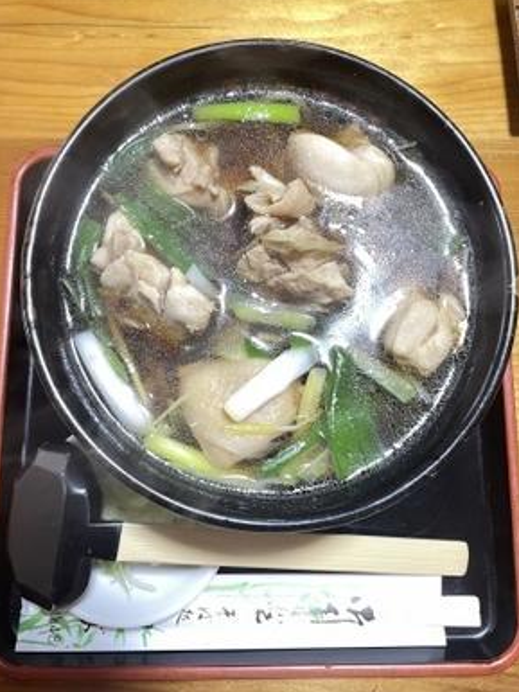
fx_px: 539
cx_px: 263
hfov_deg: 51.4
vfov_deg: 65.3
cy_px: 350
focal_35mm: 27
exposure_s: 1/53
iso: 125
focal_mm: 4.2
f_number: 1.6
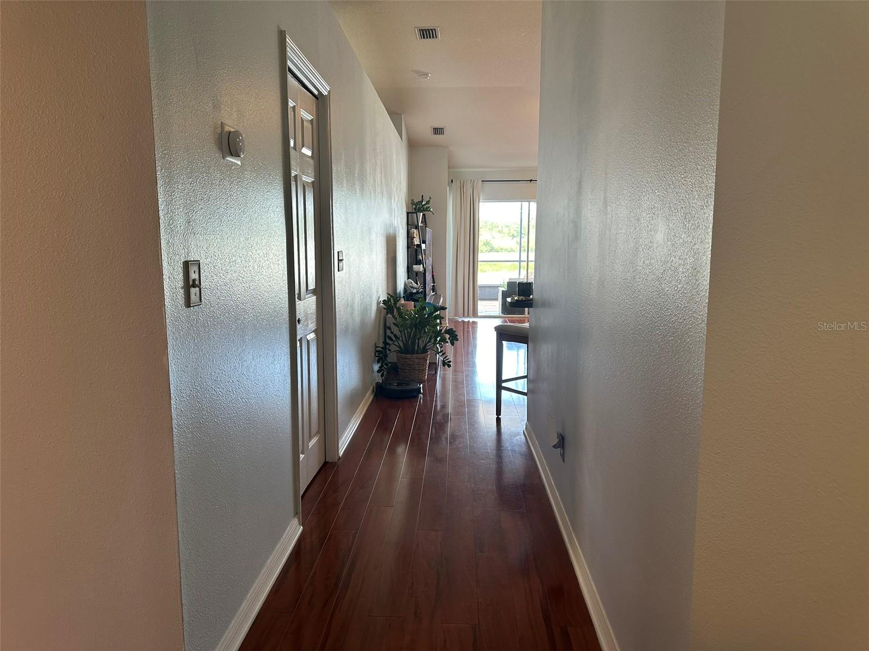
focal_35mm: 24
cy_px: 326
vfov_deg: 56.8
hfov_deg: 71.6
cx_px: 434
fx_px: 602
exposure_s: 1/60
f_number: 1.78
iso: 125
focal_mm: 6.86
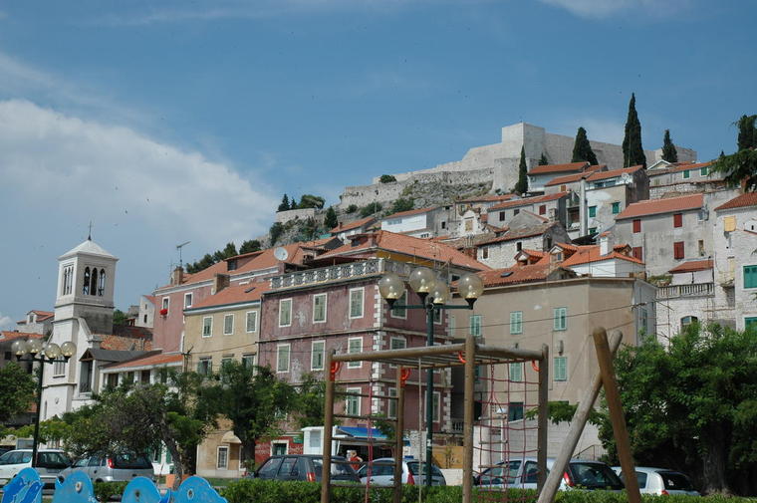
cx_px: 378
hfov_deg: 35.1
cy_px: 252
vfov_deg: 23.7
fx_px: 1197
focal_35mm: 57
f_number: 11
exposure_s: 1/500
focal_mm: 38
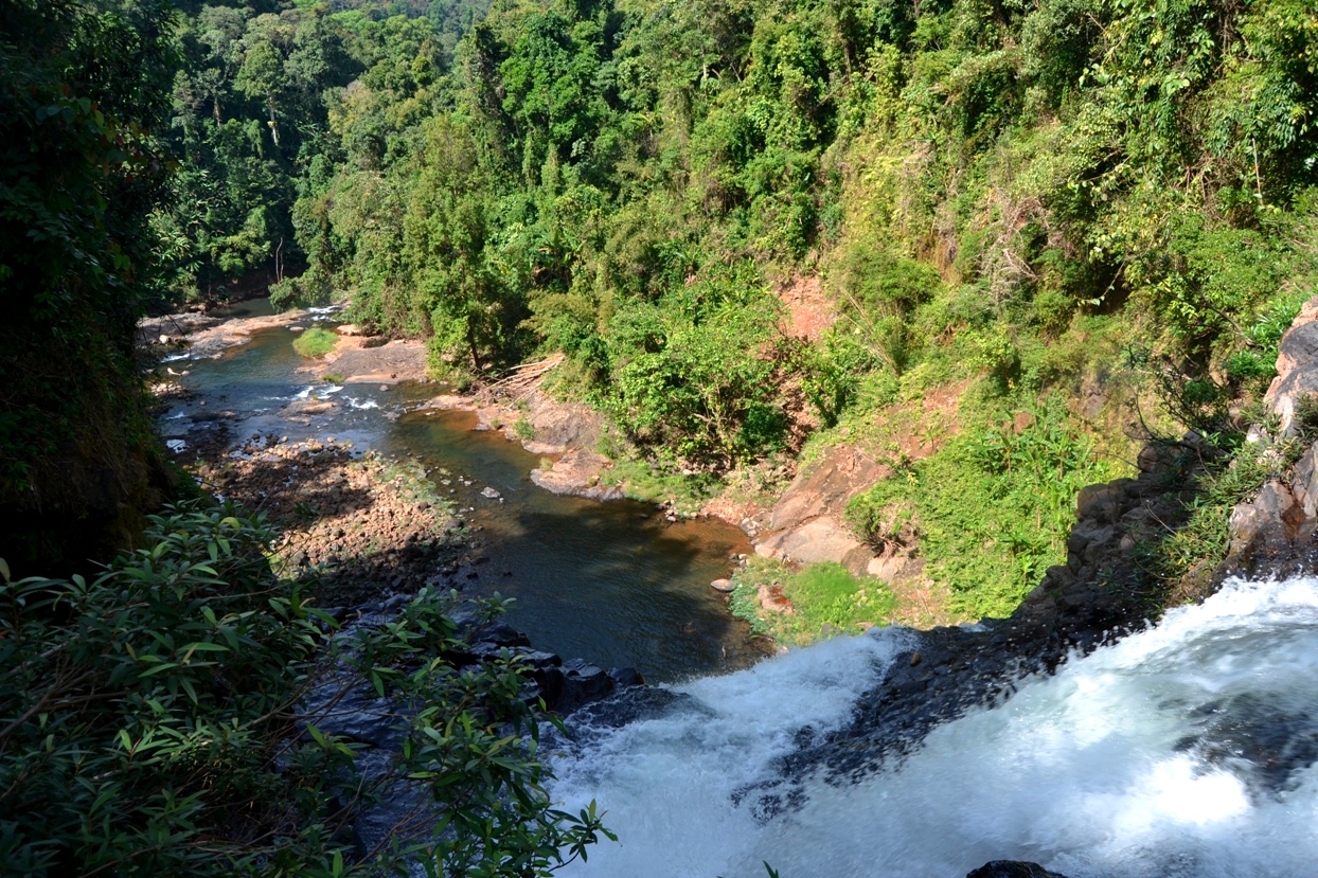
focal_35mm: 27
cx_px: 659
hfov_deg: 67.4
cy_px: 439
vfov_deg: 47.9
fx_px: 988
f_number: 6.3
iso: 100
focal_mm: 18
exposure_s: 1/160
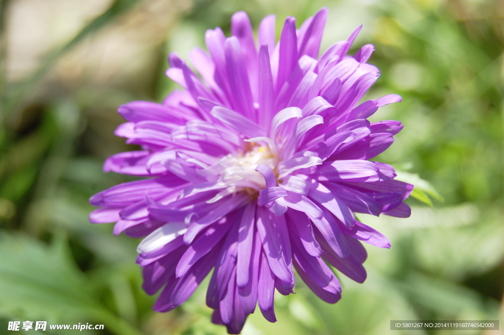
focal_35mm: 82
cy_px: 168
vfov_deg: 16.5
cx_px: 252
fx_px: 1154
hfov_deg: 24.6
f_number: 7.1
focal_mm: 55
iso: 200
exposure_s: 1/200
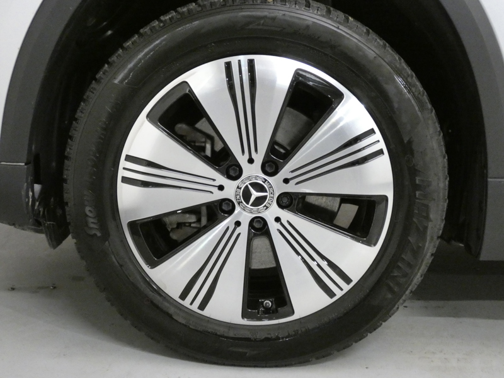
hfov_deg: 41.2
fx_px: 670
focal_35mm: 46
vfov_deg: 31.5
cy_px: 189
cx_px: 252
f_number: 3.8
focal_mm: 8.2
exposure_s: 1/40
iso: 1600
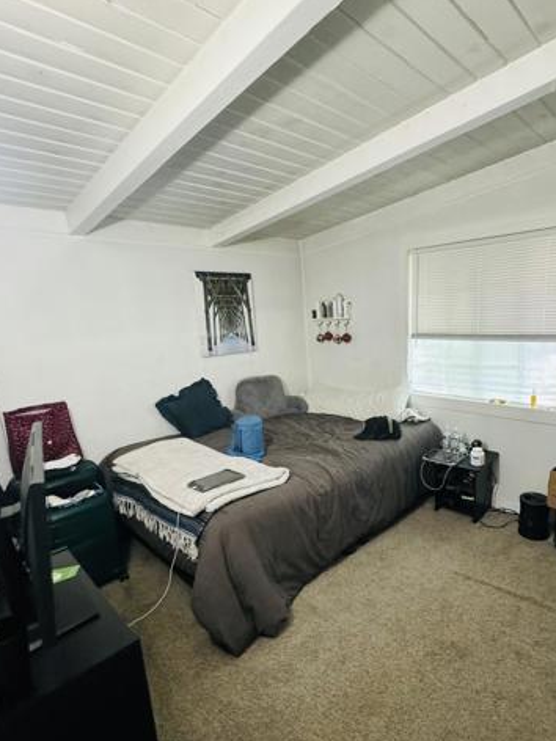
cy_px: 396
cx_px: 344
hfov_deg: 67.7
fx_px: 407
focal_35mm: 19
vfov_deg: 84.5
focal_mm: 2.22
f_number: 2.2
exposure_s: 1/60
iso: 800
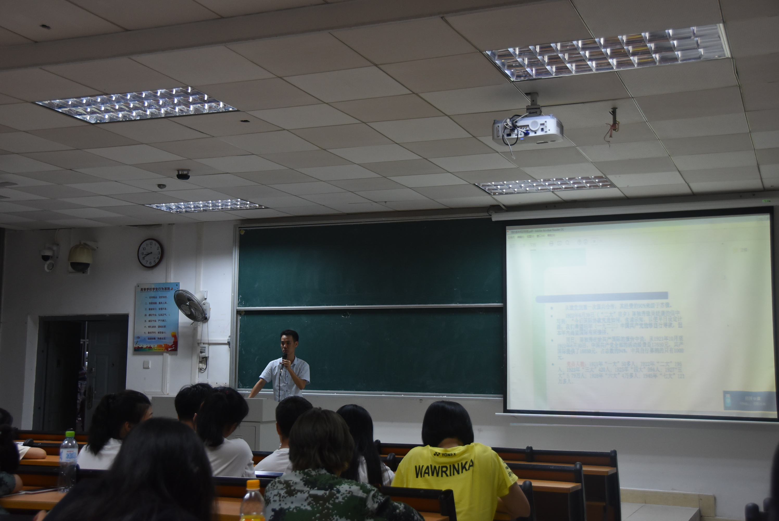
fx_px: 1007
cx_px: 390
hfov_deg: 42.3
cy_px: 260
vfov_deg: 29.0
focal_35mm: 46
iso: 800
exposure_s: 1/60
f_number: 4
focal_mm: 31
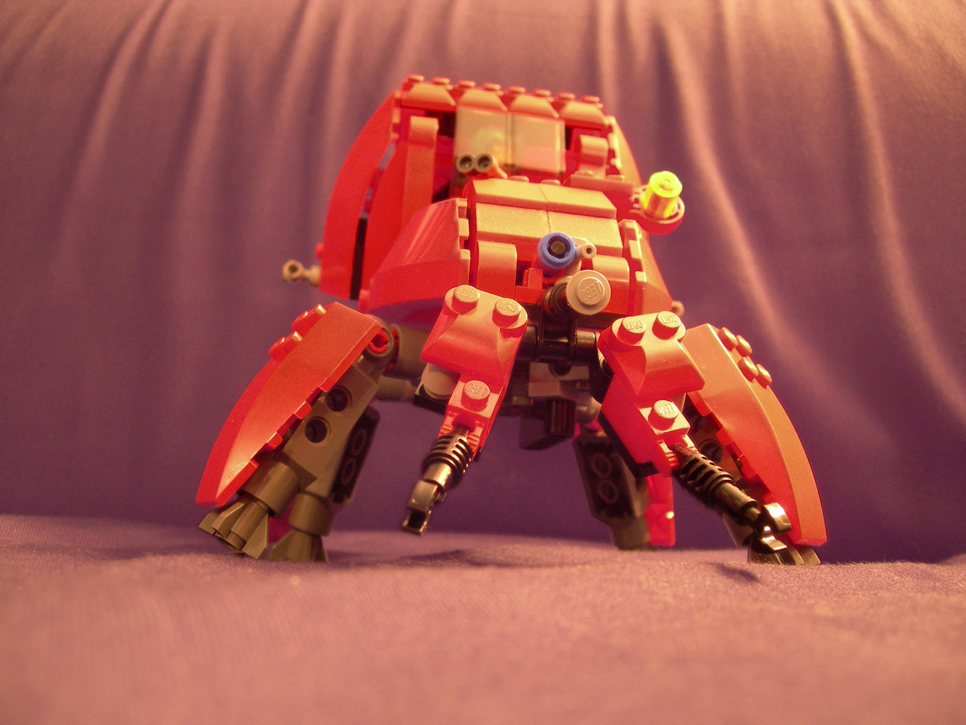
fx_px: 1060
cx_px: 483
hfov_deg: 49.0
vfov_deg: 37.7
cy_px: 362
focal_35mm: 38
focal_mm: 7.8
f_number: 2.8
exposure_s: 1/3.8
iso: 200
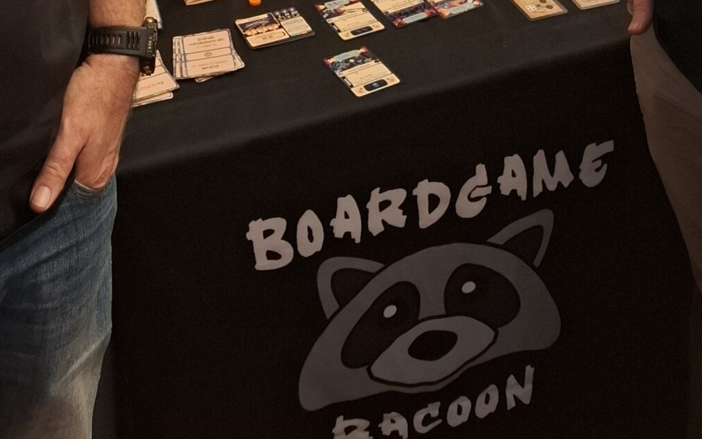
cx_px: 238
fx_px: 1186
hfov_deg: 32.7
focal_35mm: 62
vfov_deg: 16.8
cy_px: -381
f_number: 1.8
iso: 160
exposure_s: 1/50
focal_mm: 5.54
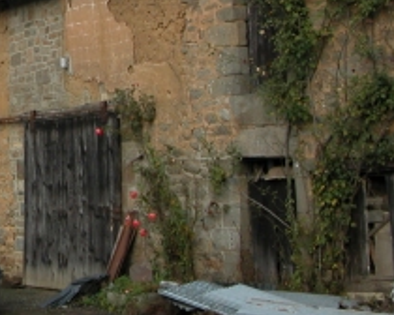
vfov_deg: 13.8
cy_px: 75
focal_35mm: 111
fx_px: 1294
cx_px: -64
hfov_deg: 16.7
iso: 100
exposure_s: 1/260
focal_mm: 8.9
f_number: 4.5
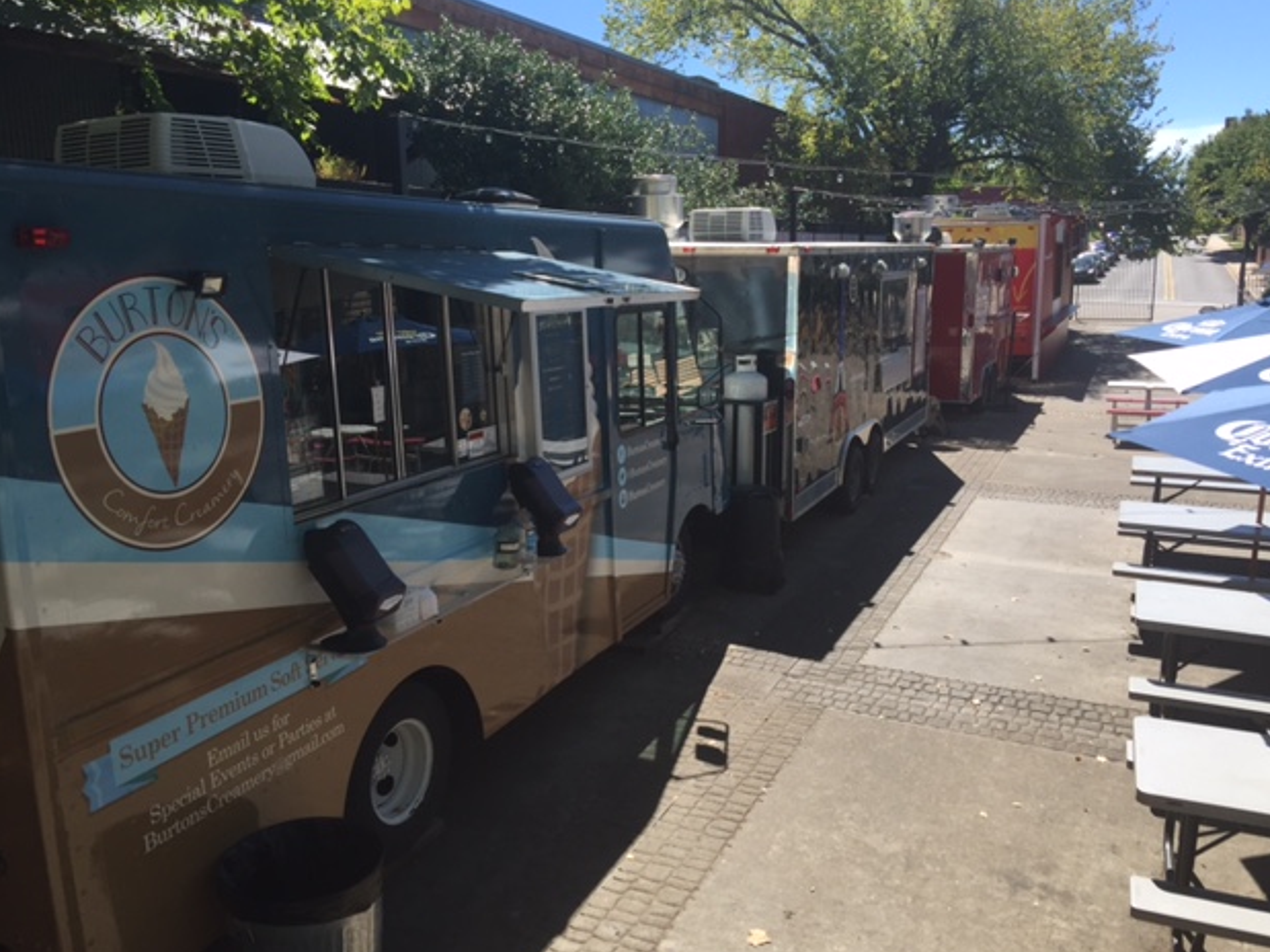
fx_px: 1100
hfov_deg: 60.0
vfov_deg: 46.8
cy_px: 486
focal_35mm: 30
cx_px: 650
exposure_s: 1/1014
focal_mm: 4.15
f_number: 2.2
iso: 32
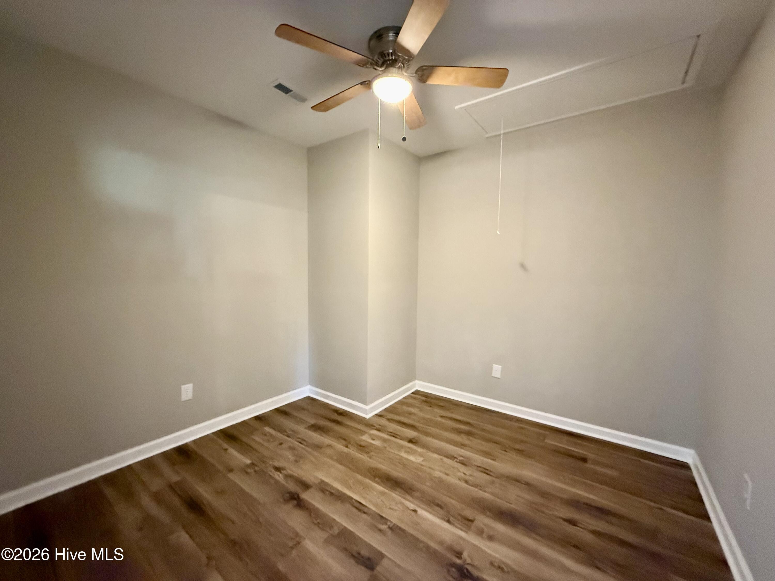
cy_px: 290
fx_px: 313
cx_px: 388
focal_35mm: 14
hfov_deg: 102.1
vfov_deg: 85.7
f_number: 2.2
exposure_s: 1/60
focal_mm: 2.22
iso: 1000
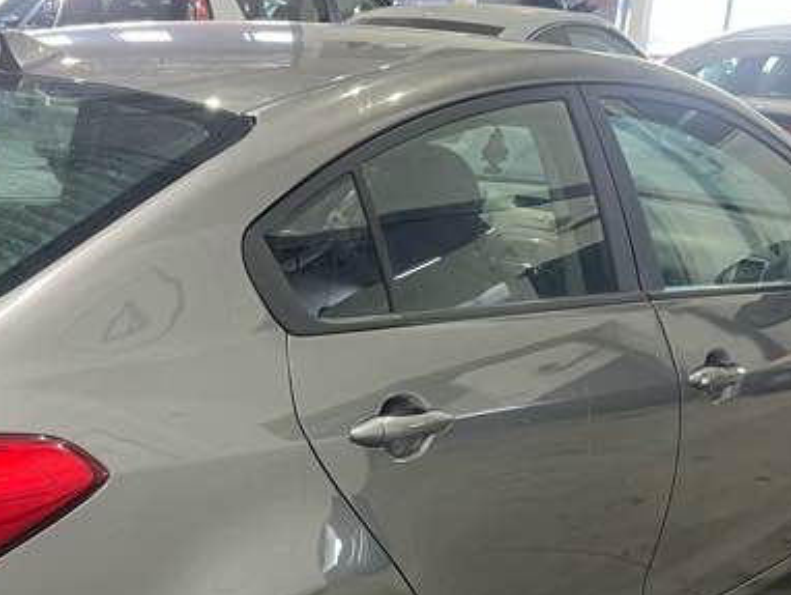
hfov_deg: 29.9
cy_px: 530
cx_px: 139
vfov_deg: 22.8
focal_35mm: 63
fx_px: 1440
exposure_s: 1/60
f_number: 1.5
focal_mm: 5.7
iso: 100
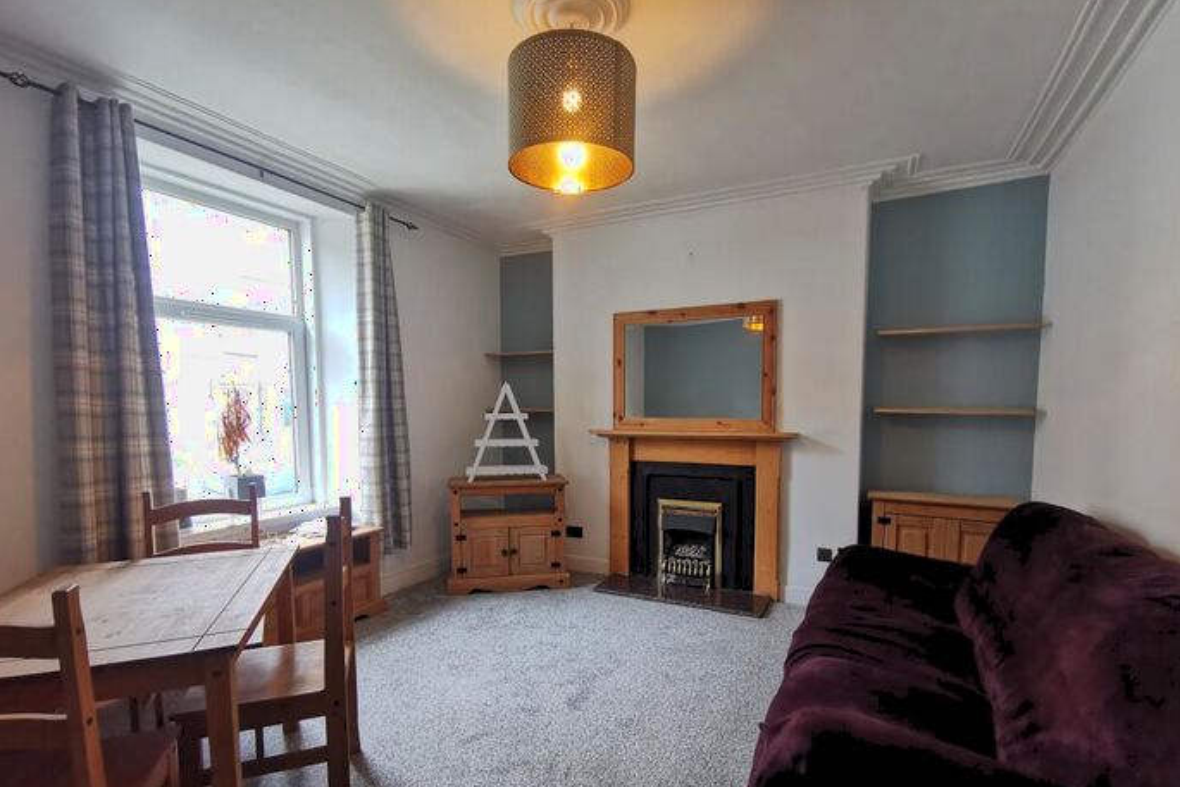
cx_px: 587
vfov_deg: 70.2
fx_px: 557
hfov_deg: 93.3
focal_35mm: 17
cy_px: 445
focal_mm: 2.35
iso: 400
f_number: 2.2
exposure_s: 1/50
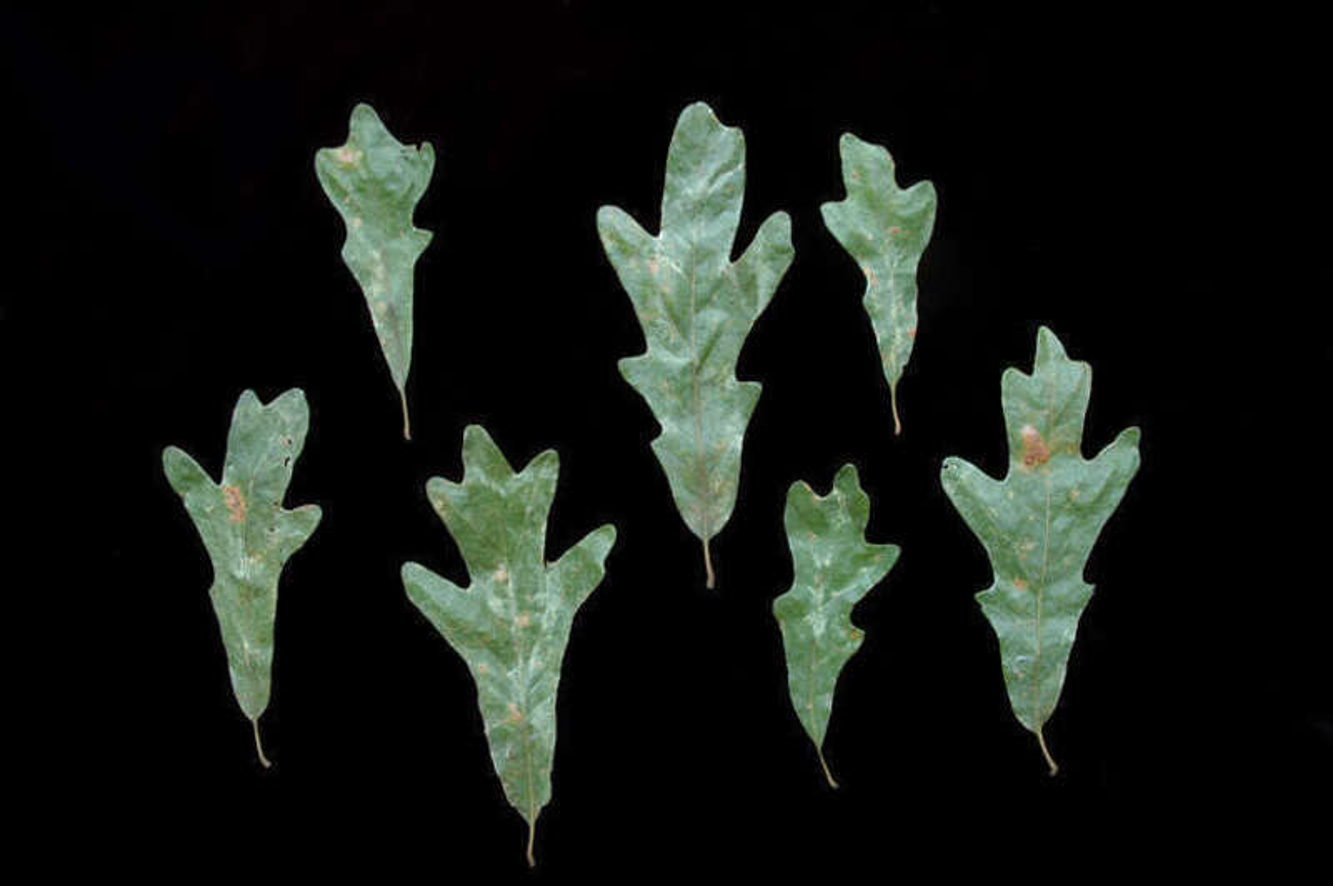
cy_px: 443
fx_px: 1221
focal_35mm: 33
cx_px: 666
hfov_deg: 57.3
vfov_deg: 39.9
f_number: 7.1
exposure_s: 1/20
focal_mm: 22
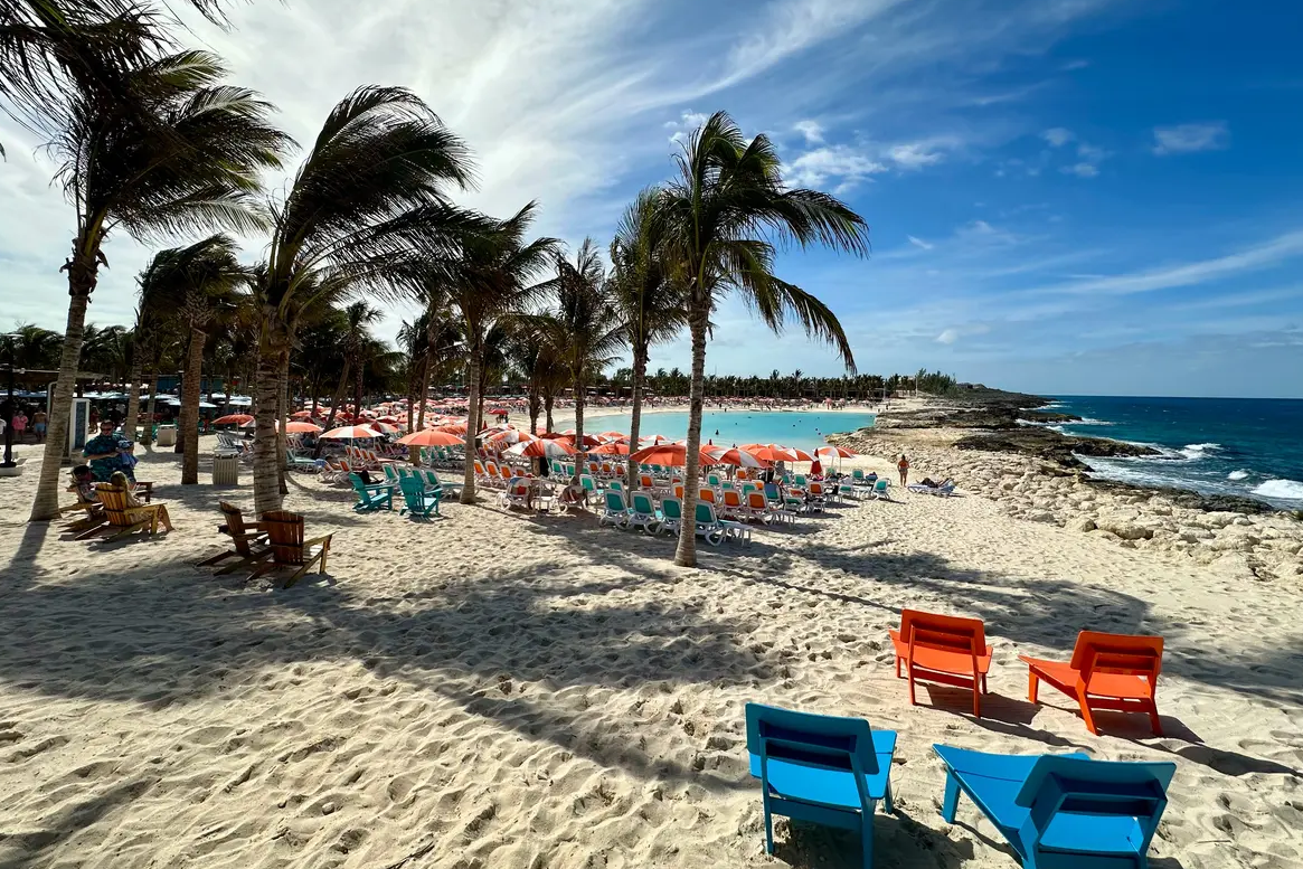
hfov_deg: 100.4
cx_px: 644
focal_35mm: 15
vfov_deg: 76.9
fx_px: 543
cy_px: 375
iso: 50
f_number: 2.2
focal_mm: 2.22
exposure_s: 1/4292
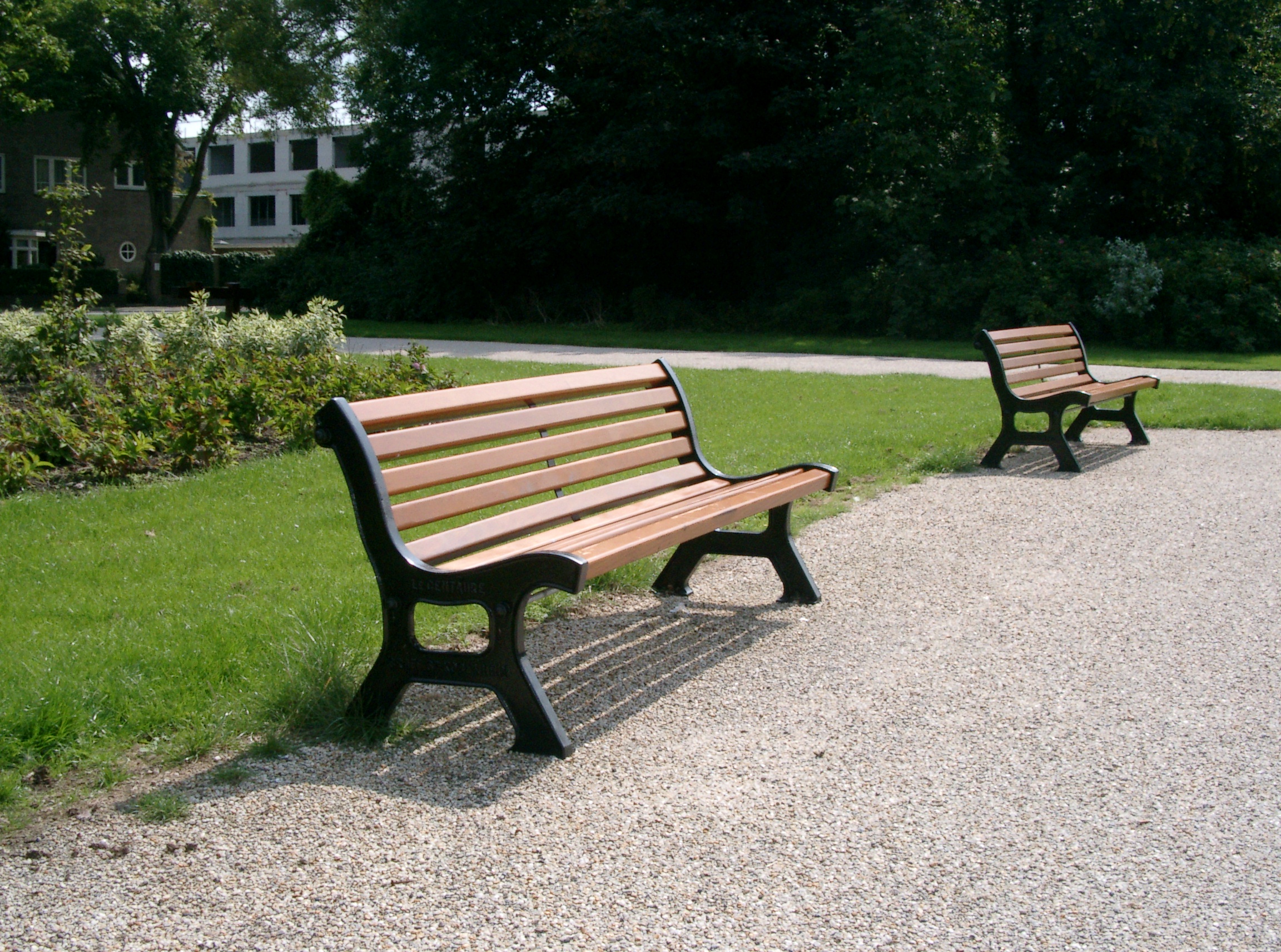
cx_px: 640
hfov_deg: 38.3
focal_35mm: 50
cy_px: 476
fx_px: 1844
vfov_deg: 28.9
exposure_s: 1/1000
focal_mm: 10.2
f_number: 5.8
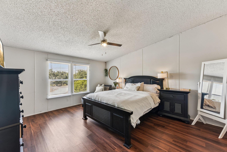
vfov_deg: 81.2
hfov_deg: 104.2
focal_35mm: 14
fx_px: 88
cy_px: 76
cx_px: 114
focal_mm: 14
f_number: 8
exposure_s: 1/8
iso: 110
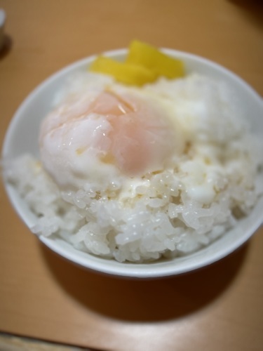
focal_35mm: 26
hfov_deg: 53.1
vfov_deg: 67.3
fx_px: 263
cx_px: 132
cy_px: 176
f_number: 1.6
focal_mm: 5.1
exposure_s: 1/60
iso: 100
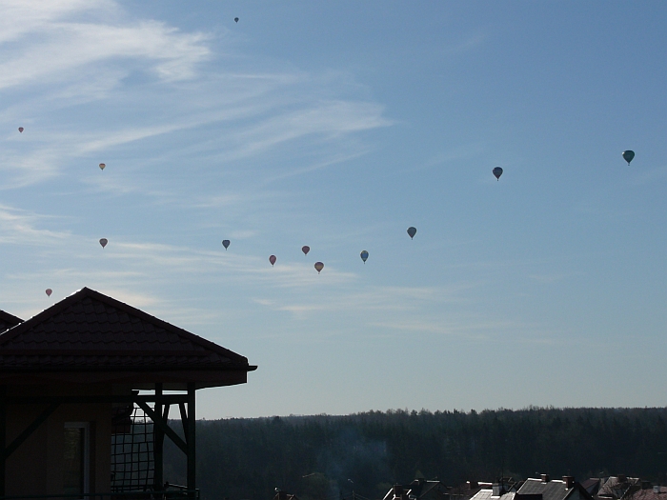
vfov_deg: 18.0
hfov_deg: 23.8
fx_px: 1580
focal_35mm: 82
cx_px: 334
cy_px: 250
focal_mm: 12.2
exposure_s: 1/800
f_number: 6.3
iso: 80
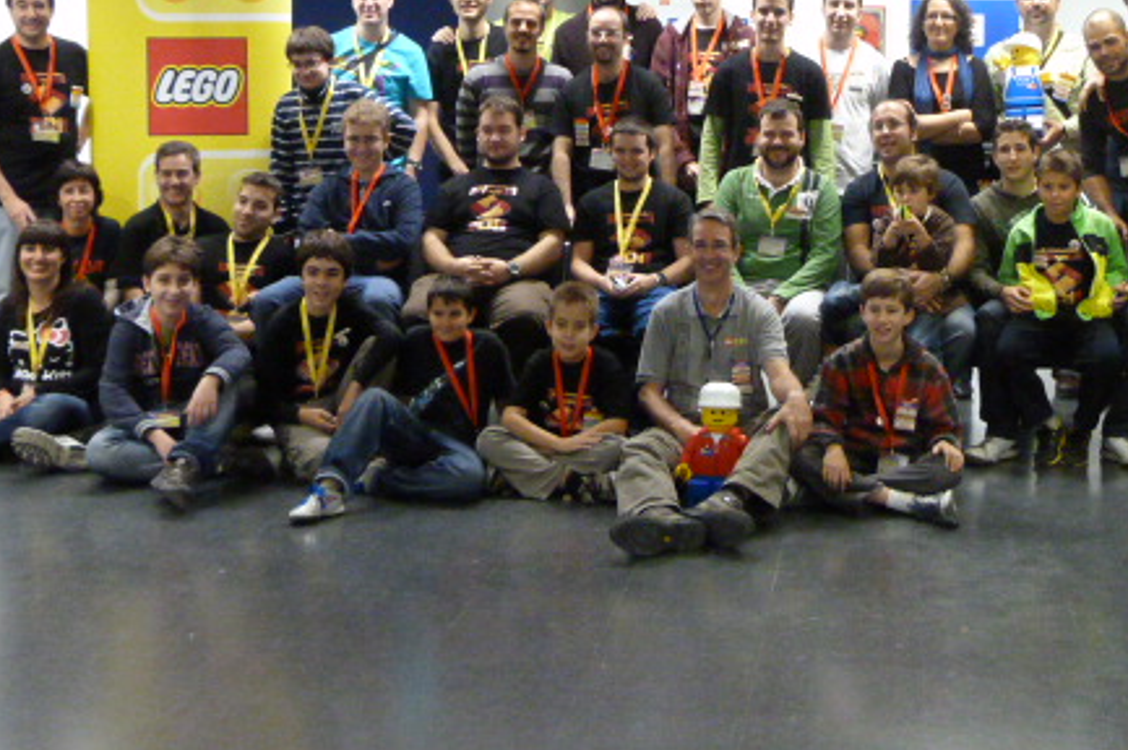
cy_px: 174
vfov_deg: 22.3
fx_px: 1879
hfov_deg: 33.2
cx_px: 719
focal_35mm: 60
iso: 800
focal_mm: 7
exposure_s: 1/15
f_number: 3.1
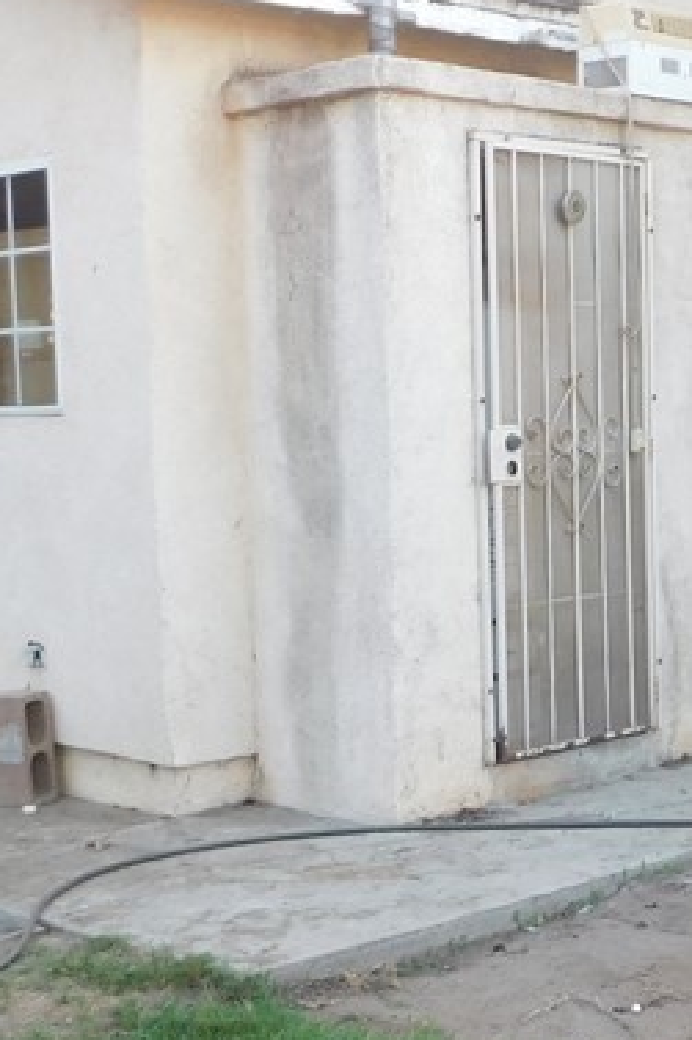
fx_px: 1876
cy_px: 588
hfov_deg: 20.0
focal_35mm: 65
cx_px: 750
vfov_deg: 30.9
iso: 125
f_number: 3
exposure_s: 1/80
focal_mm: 4
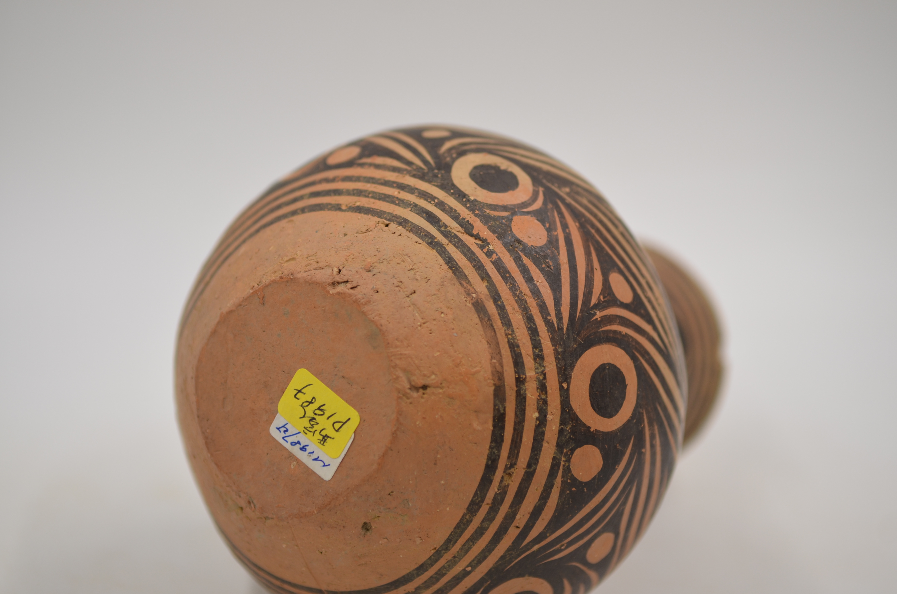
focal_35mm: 66
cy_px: 297
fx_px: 1641
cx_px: 448
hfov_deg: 30.6
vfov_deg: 20.5
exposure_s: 1/125
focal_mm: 44
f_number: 5.6
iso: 200
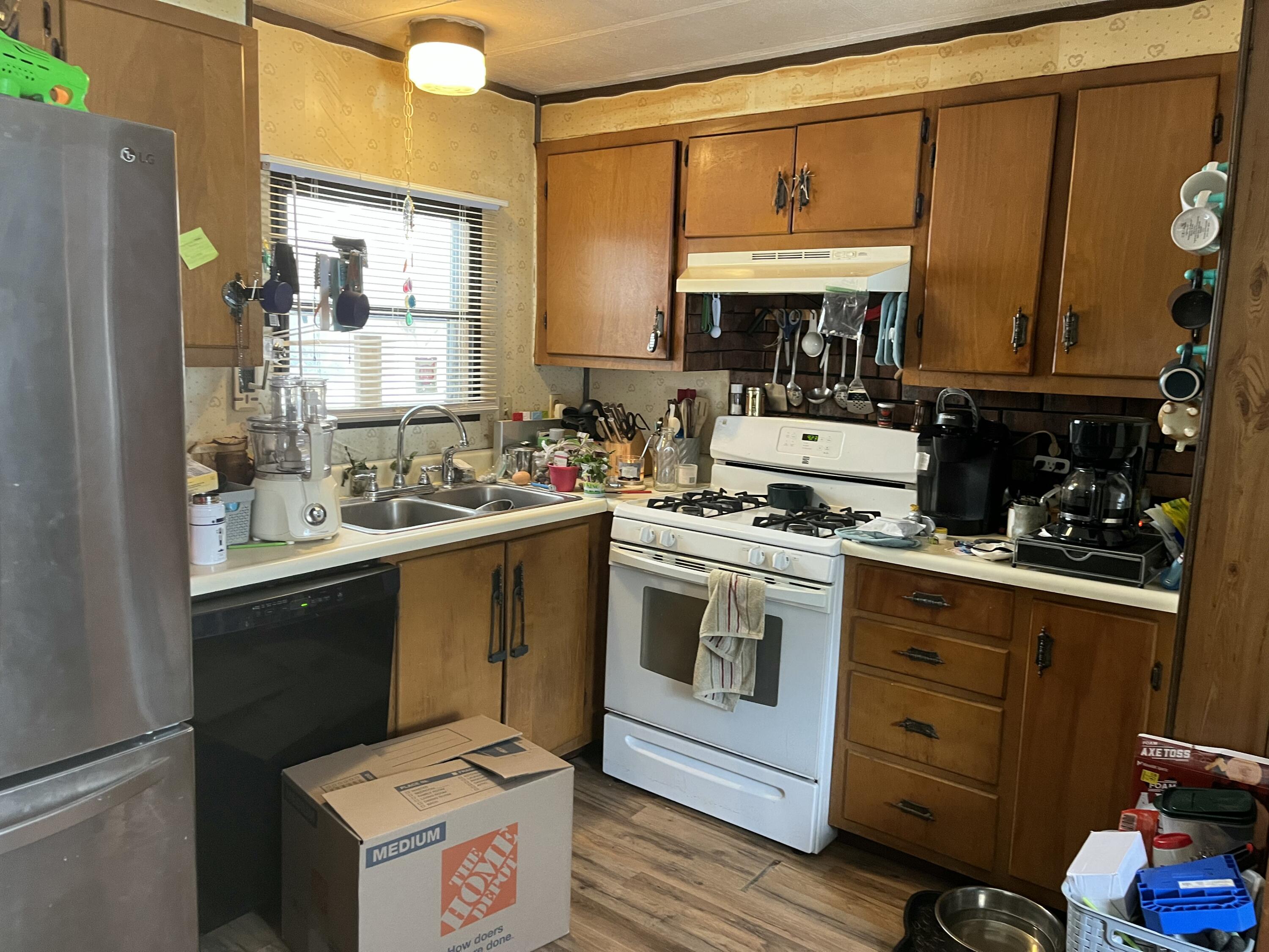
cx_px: 634
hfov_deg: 67.3
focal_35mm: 26
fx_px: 953
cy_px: 476
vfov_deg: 53.1
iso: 400
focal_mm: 5.1
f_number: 1.6
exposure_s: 1/60
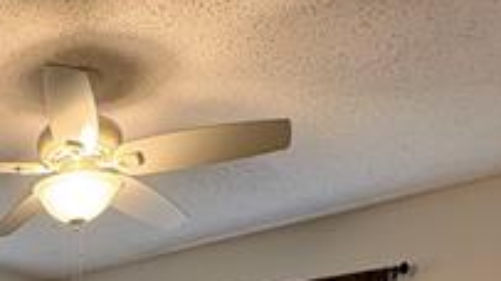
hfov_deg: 36.8
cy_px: 530
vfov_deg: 18.4
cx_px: -39
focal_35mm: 48
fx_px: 637
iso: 320
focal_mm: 2.22
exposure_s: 1/60
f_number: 2.2
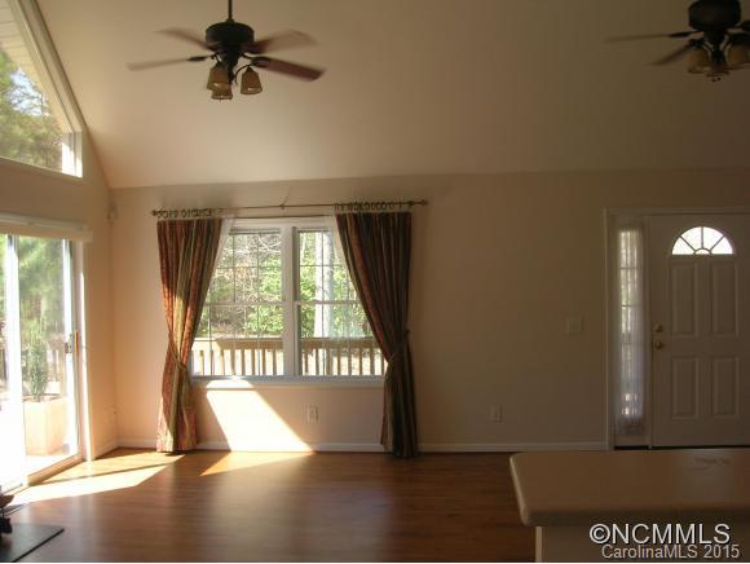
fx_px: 737
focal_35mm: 34
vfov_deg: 41.8
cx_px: 375
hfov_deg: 53.9
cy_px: 282
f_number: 4.9
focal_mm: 5.7
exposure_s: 1/25
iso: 50
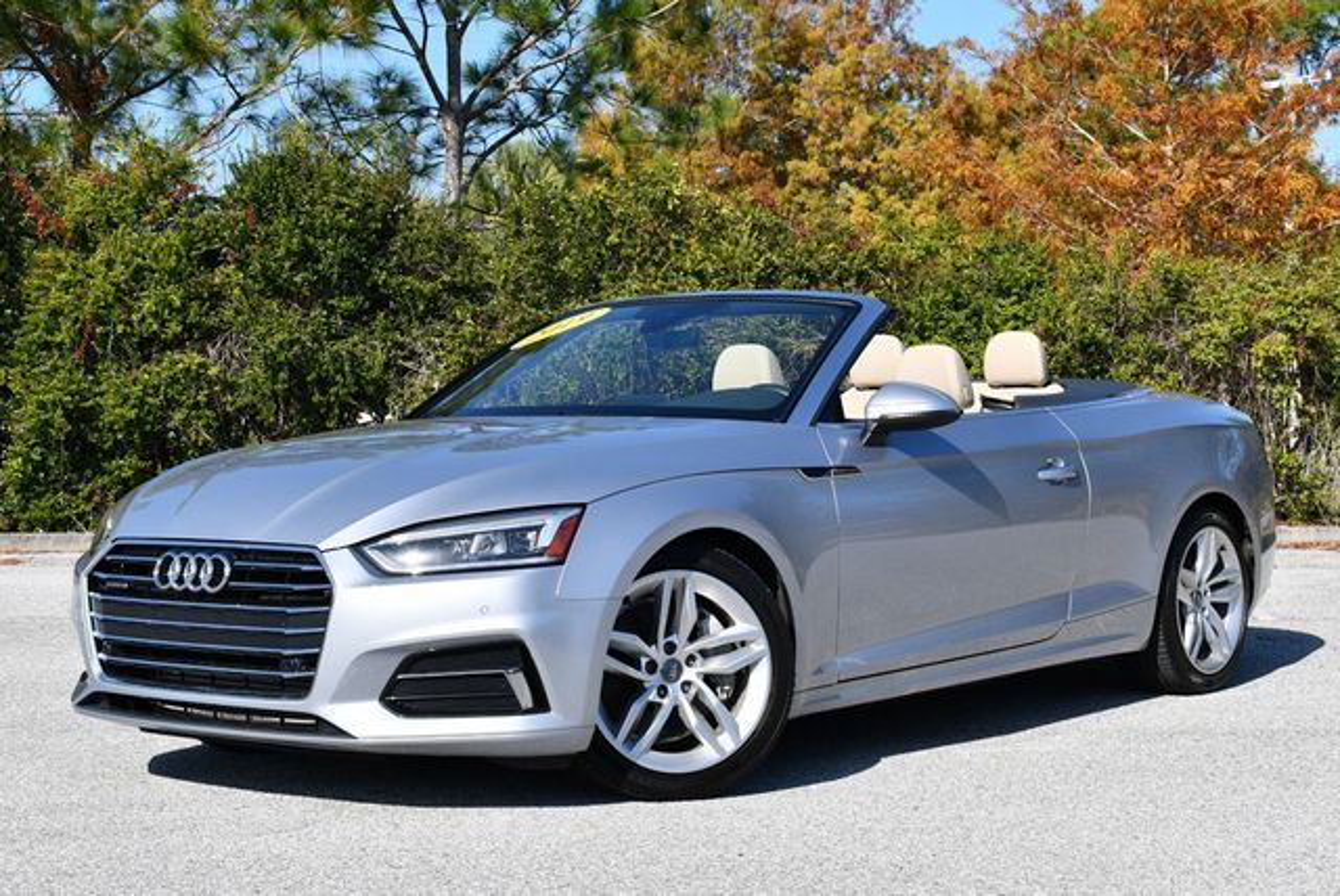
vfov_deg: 21.3
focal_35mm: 64
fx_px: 2384
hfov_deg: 31.4
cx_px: 670
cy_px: 448
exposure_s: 1/320
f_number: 9
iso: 100
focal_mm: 32
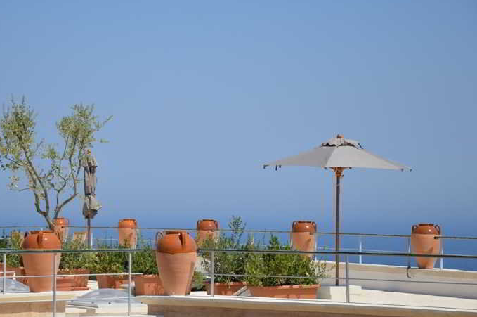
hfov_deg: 15.5
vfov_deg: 10.3
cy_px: 156
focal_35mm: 133
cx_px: 197
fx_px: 1755
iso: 100
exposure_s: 1/640
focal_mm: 75
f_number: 6.3
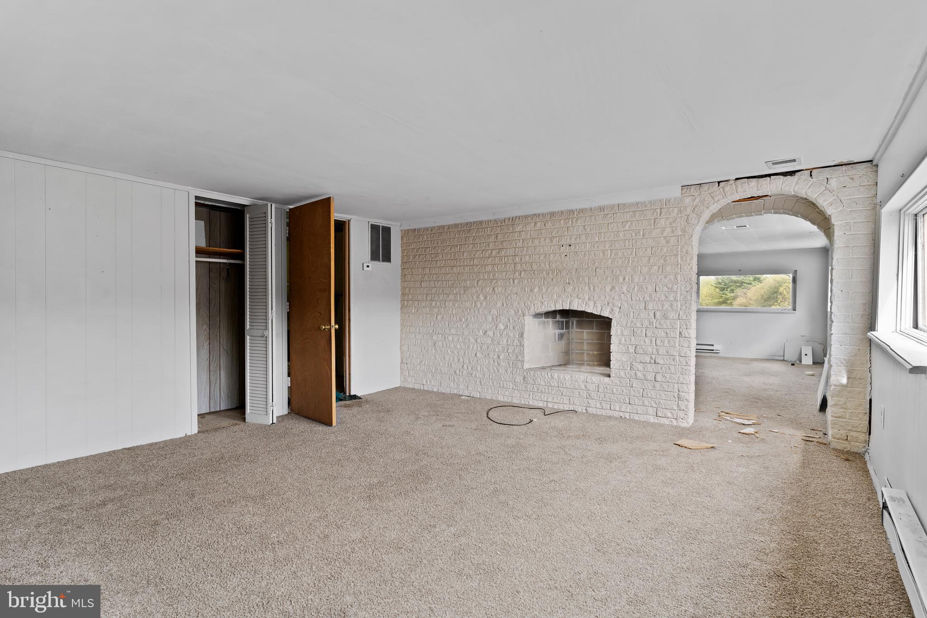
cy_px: 309
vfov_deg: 67.4
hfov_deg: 90.0
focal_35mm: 18
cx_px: 464
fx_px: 463
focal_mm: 18
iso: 400
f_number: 7.1
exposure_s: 1/20
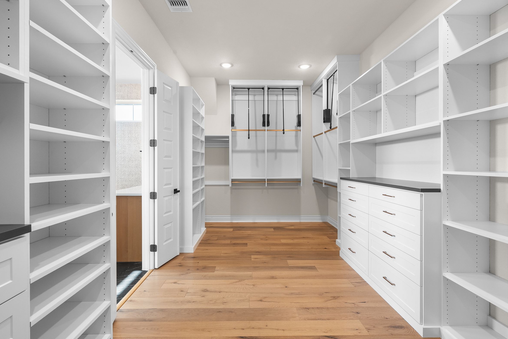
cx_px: 251
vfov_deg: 70.4
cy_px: 165
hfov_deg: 93.3
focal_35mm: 17
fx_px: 240
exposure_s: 1/1.25
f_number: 10
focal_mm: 16
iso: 400
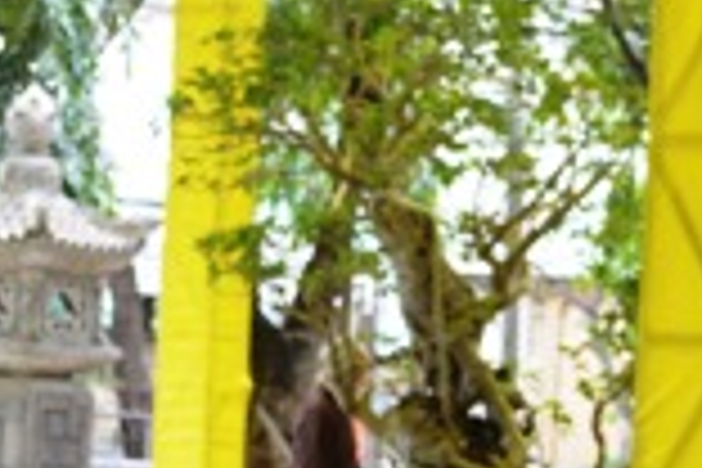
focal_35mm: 172
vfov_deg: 7.7
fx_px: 3354
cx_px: 279
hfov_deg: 11.9
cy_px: 868
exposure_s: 1/80
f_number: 4.5
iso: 400
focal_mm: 28
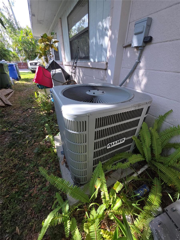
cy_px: 120
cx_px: 90
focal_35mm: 13
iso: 20
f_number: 1.9
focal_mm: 2.2
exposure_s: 1/143
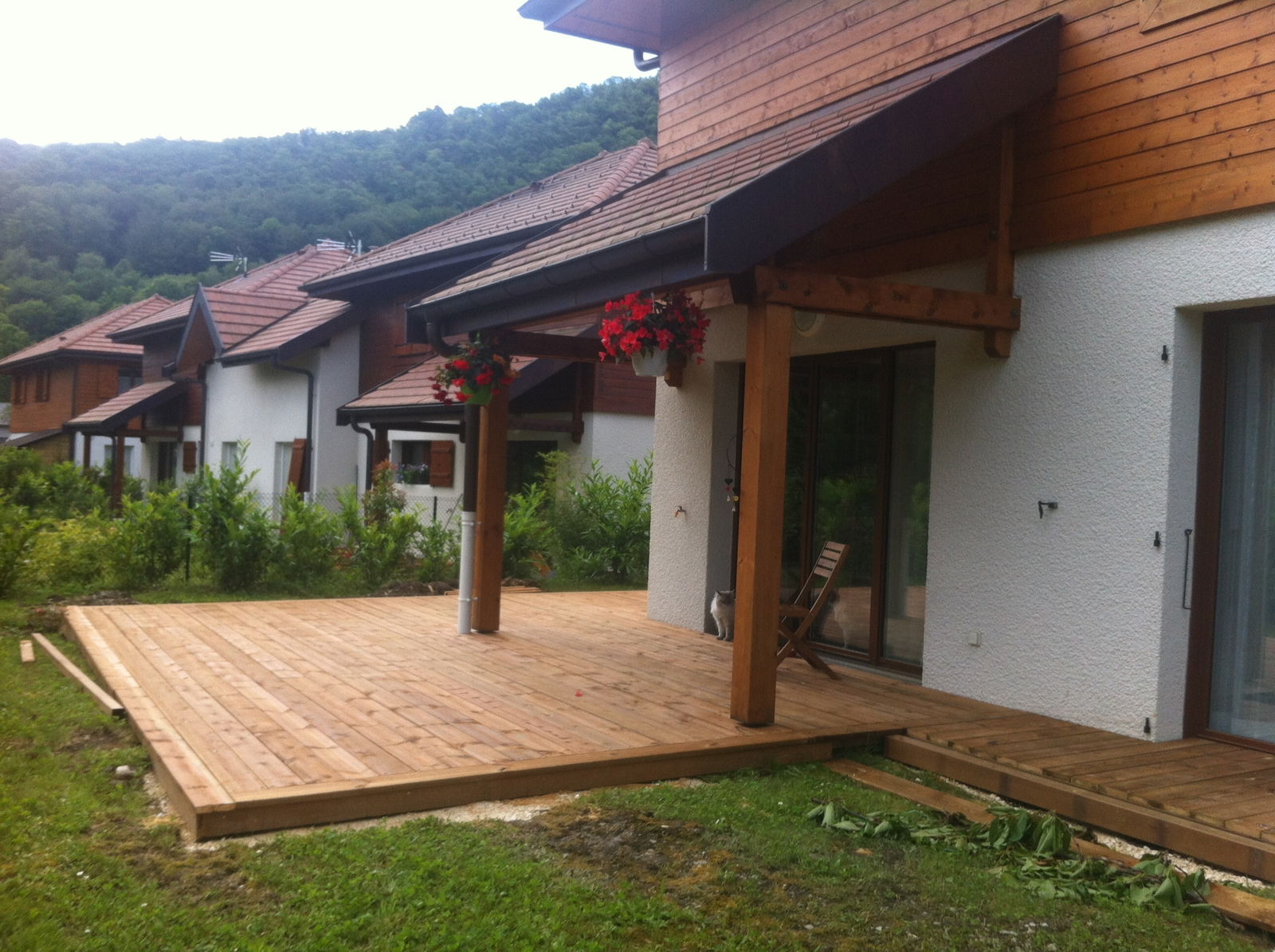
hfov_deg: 52.7
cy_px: 476
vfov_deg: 40.6
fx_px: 1287
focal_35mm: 35
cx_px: 638
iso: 80
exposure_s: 1/457
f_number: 2.8
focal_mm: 3.85
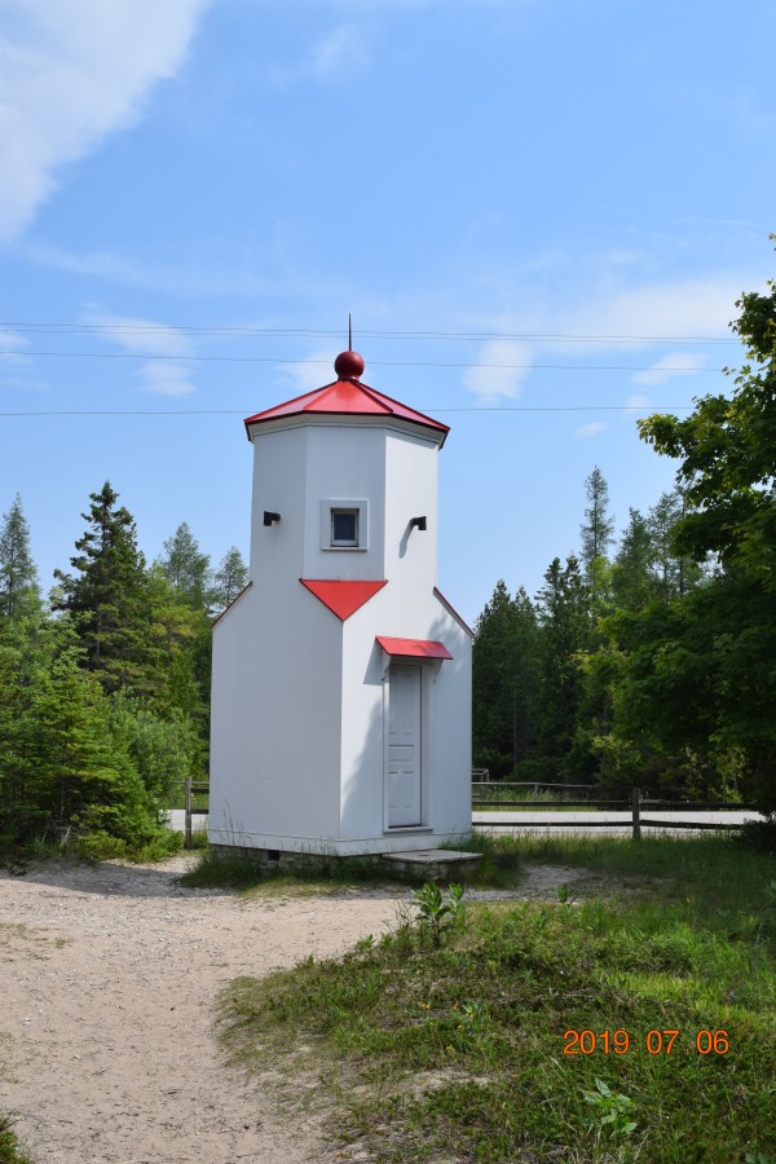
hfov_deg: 31.9
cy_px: 582
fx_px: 1358
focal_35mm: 42
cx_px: 388
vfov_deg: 46.4
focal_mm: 28
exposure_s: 1/400
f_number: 10
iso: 200
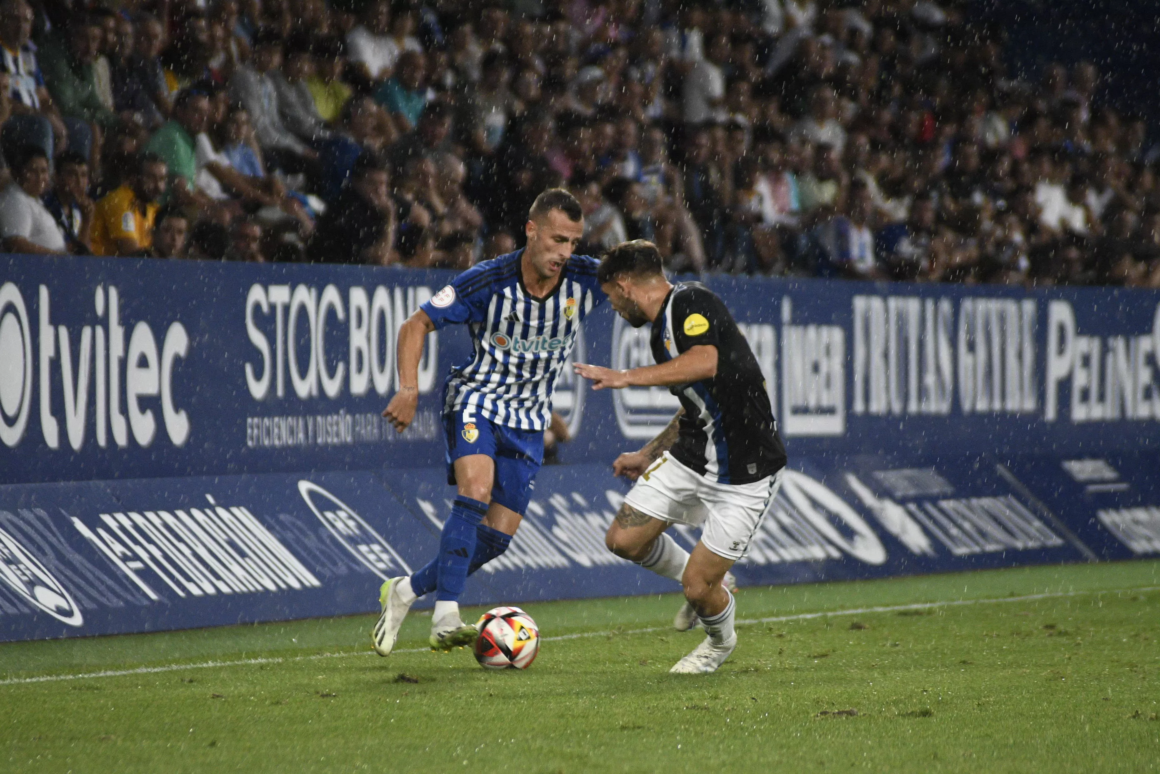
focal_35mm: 450
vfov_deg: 3.1
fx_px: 14499
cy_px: 387
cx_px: 580
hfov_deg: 4.6
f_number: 5.6
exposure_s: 1/500
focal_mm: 300
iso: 3200
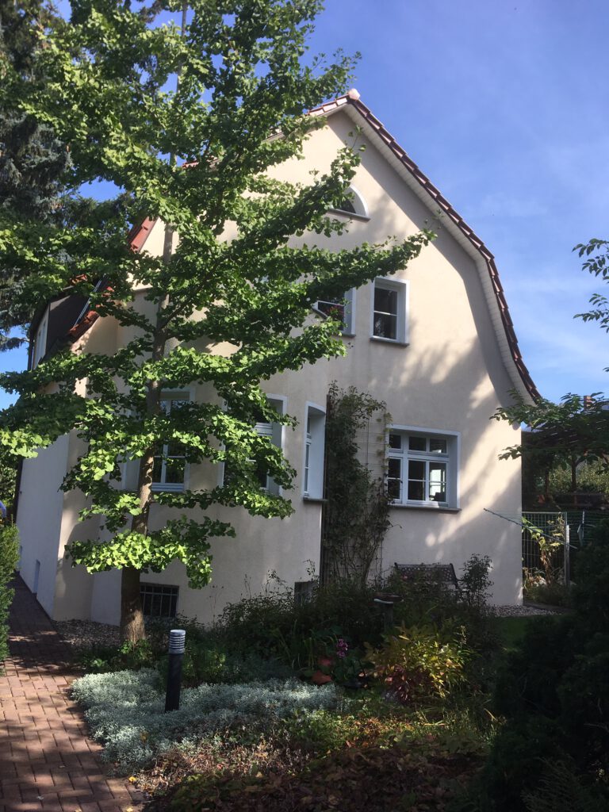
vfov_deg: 61.7
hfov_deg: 48.2
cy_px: 406
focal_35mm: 29
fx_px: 680
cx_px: 304
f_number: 2.2
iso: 25
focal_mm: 4.15
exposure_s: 1/927
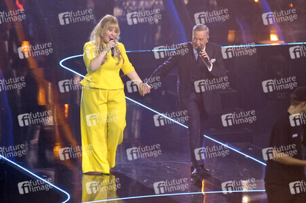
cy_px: 102
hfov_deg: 4.1
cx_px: 153
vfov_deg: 2.7
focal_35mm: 500
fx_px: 4247
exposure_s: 1/400
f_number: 5.6
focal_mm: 500
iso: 16000
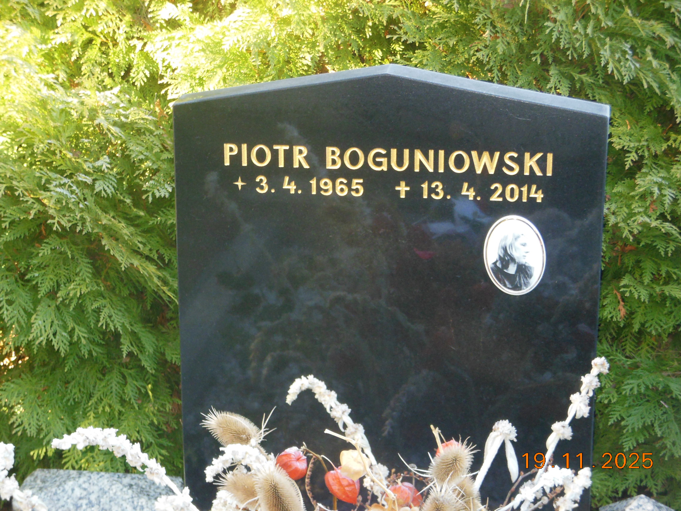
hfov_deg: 22.5
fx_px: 1712
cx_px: 340
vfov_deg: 17.0
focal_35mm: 87
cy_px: 256
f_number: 4.6
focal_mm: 15.5
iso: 400
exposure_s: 1/60
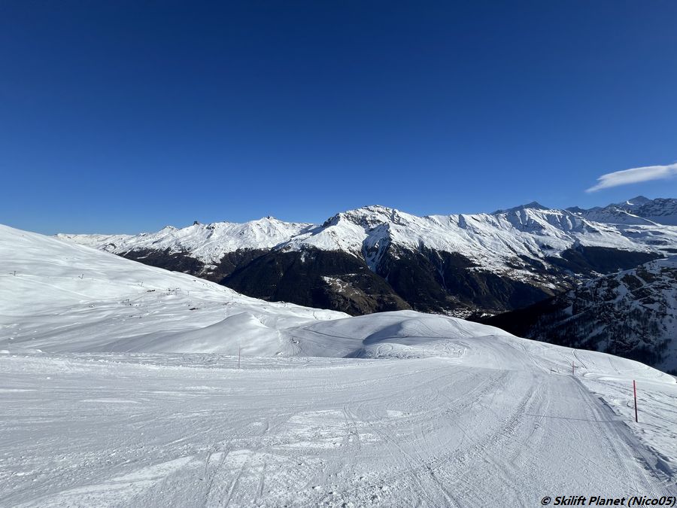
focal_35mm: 13
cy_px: 254
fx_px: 254
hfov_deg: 106.2
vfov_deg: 89.9
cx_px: 338
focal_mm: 1.57
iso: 40
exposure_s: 1/4785
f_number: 1.8
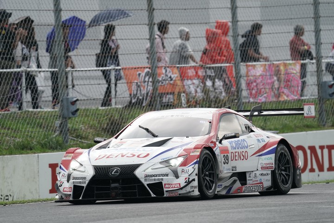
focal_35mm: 565
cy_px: 112
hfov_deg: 3.6
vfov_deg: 2.4
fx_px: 5242
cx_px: 167
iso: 400
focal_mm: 565
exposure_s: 1/640
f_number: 7.1
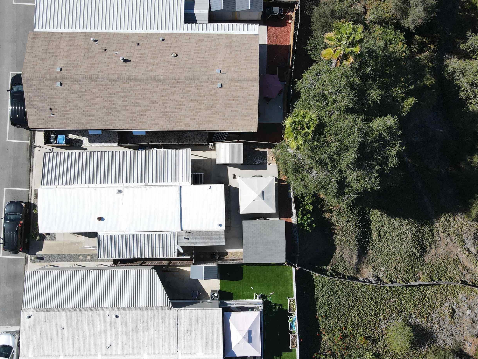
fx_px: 414
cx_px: 232
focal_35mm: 30
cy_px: 187
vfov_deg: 46.8
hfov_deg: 60.0
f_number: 2.8
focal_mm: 4.5
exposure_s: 1/640
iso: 100
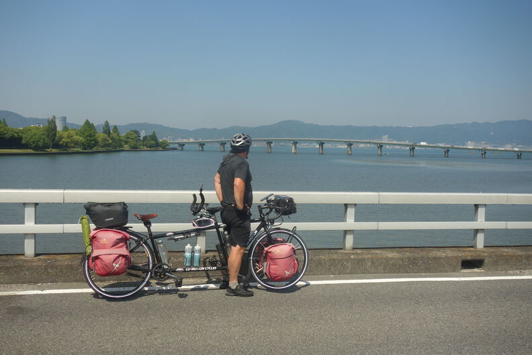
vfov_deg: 35.9
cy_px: 178
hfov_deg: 51.9
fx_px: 547
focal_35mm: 37
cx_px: 266
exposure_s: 1/800
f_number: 5
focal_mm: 13.75
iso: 125
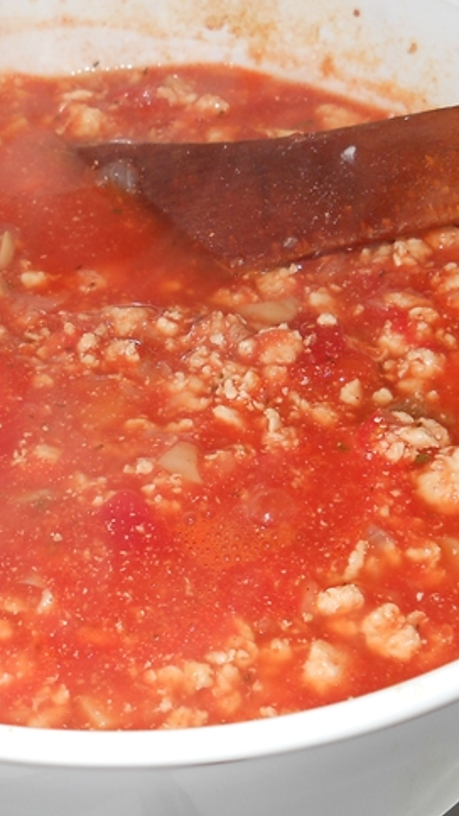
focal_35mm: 74
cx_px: 131
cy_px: 419
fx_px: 1600
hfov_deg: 16.3
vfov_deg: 28.6
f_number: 5.5
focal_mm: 6.72
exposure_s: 1/30
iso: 80
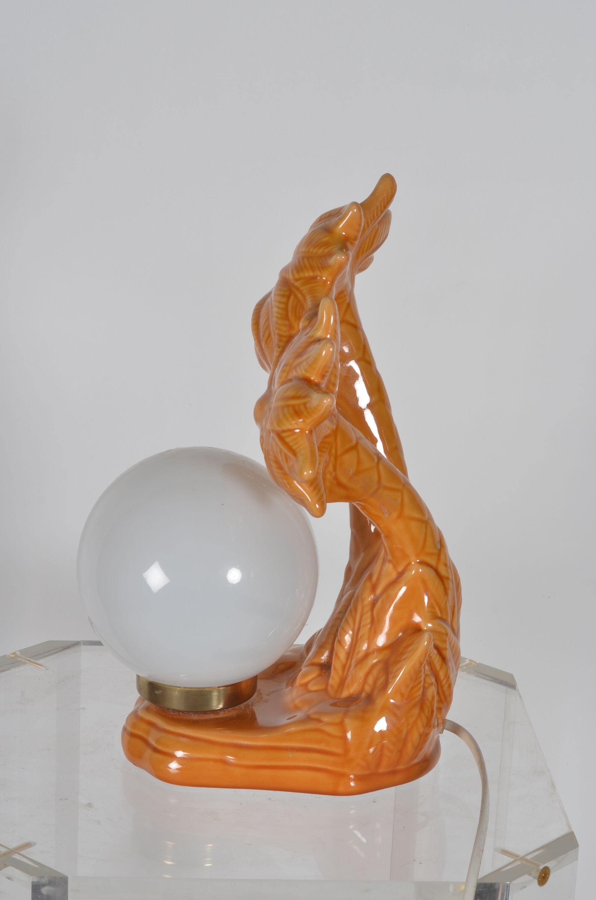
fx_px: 2295
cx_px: 278
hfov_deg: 14.8
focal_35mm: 92
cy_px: 462
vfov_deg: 22.2
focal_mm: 50
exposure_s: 1/125
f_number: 14
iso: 100
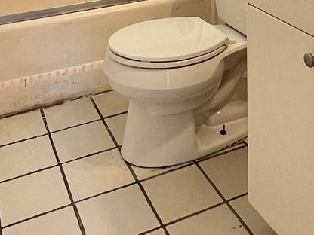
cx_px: 195
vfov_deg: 23.9
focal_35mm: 50
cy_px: -105
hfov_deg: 38.0
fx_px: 454
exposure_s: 1/60
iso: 160
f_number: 1.8
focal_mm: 1.57
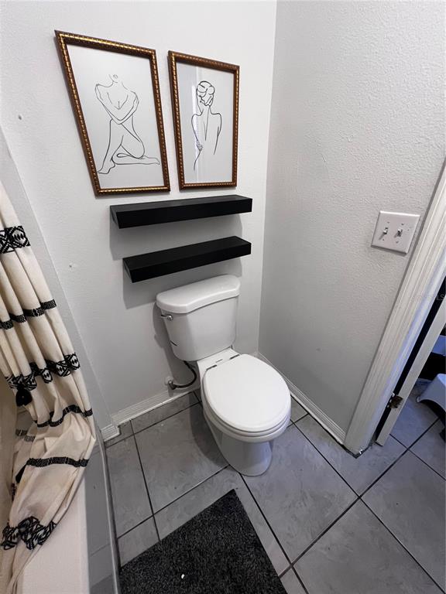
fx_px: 223
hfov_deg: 89.9
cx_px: 223
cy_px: 297
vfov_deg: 106.2
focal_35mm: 13
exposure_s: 1/60
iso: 250
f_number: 1.8
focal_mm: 1.57
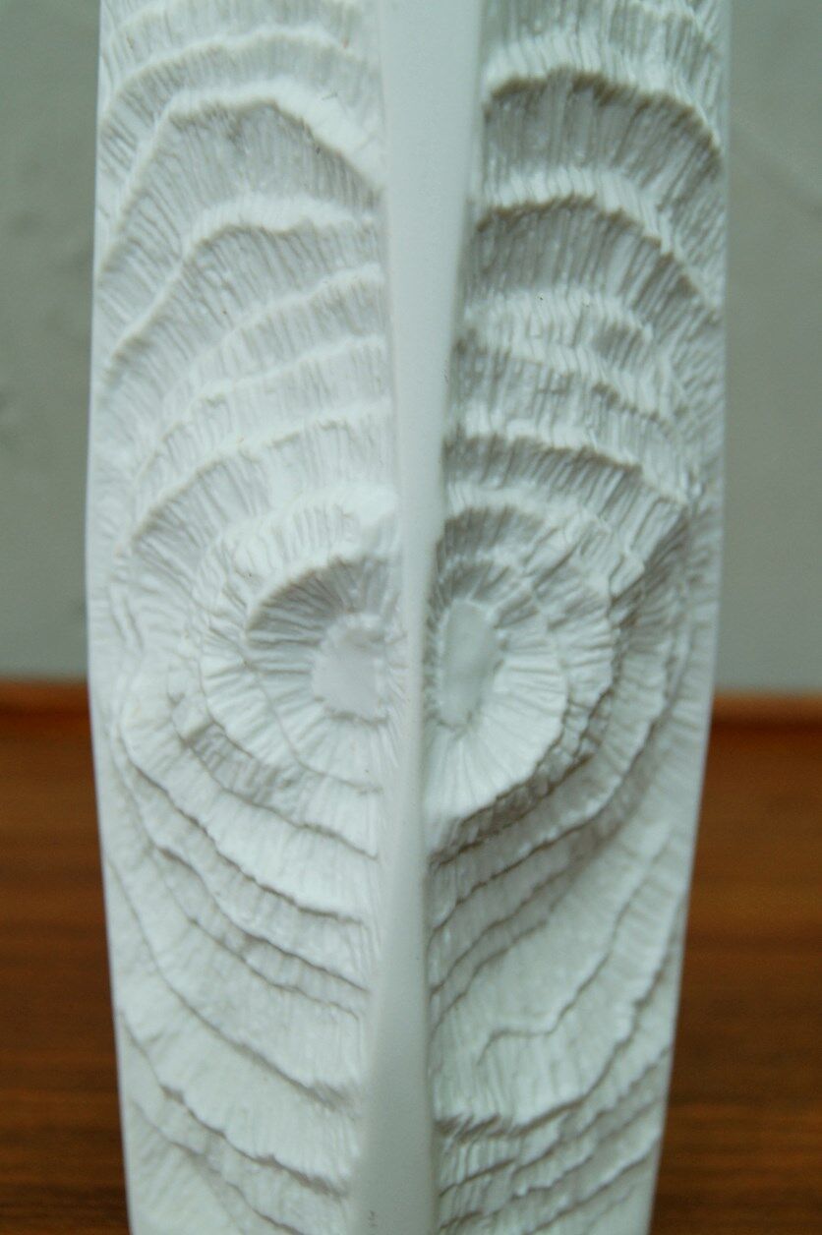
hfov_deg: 29.8
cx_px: 411
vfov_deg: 43.6
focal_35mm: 45
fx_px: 1543
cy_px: 618
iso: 400
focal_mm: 30
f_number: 6.3
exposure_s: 1/15
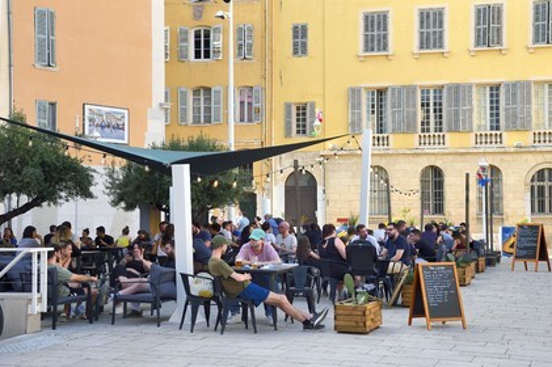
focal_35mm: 56
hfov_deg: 35.7
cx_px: 276
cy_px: 184
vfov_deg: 24.2
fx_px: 858
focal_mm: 56
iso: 200
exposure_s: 1/100
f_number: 13
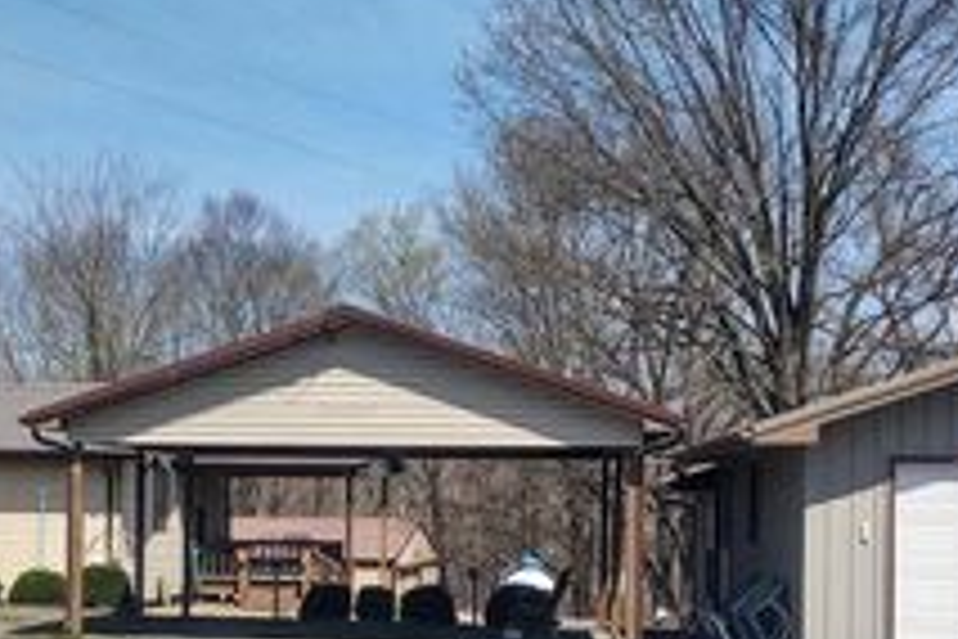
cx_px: 351
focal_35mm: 66
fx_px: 1756
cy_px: 529
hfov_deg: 30.4
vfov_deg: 20.3
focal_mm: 4.75
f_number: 1.7
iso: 100
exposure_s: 1/5647
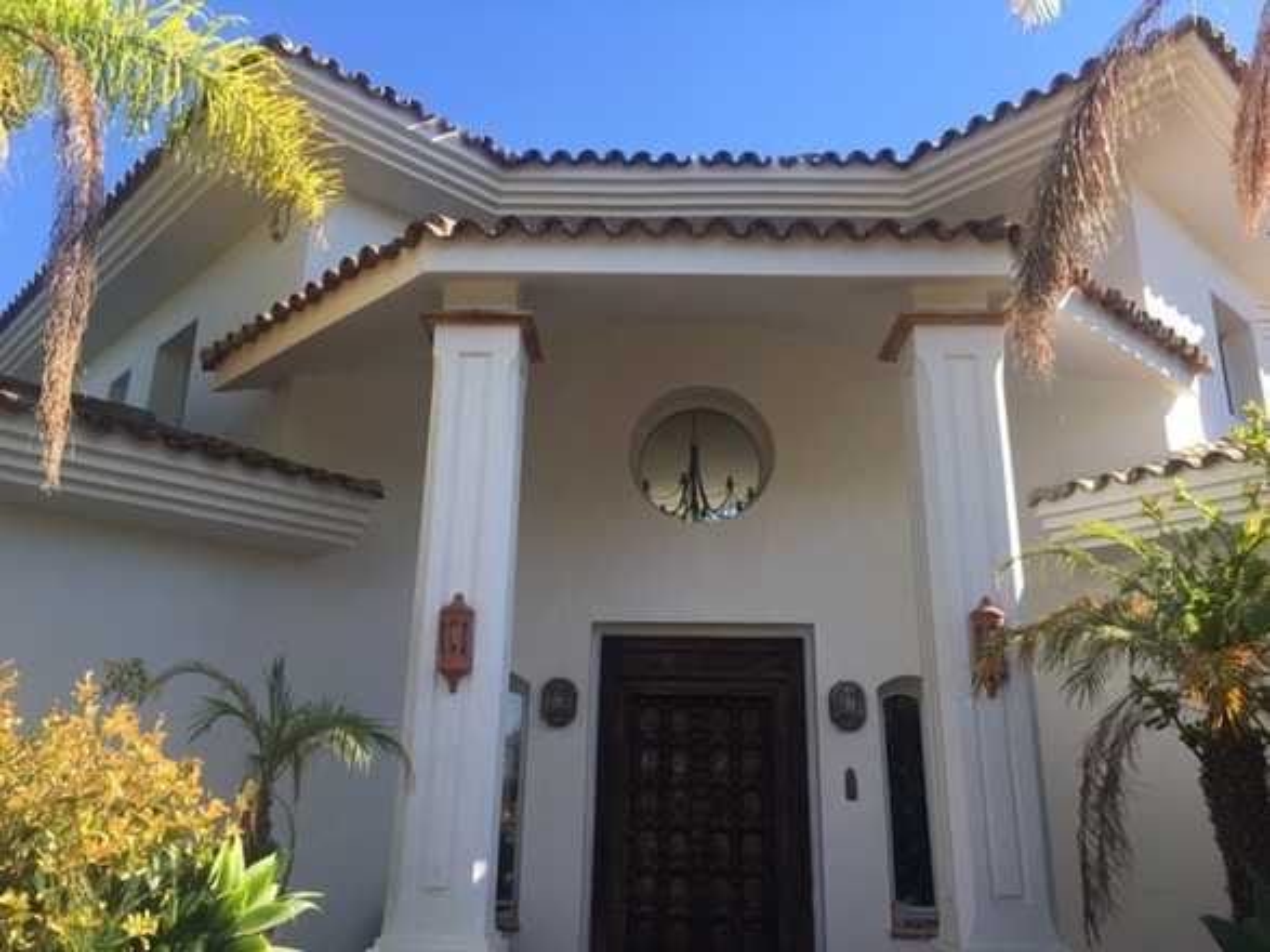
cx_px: 635
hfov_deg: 61.7
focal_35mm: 29
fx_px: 1064
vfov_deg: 48.2
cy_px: 476
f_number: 2.2
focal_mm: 4.15
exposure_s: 1/565
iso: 25
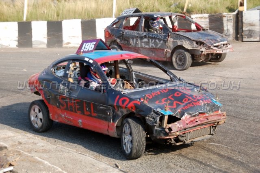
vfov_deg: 16.5
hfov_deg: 24.6
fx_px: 596
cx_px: 130
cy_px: 86
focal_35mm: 82
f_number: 5.3
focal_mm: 55
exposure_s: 1/800
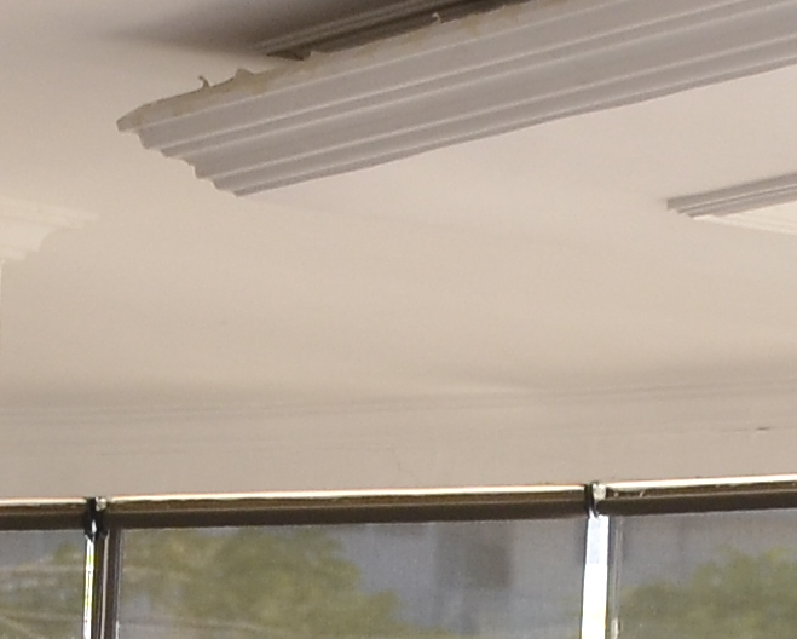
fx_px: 5700
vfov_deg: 6.2
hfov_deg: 7.9
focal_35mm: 242
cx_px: -114
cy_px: 1273
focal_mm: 23
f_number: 5.6
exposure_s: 1/100
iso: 500
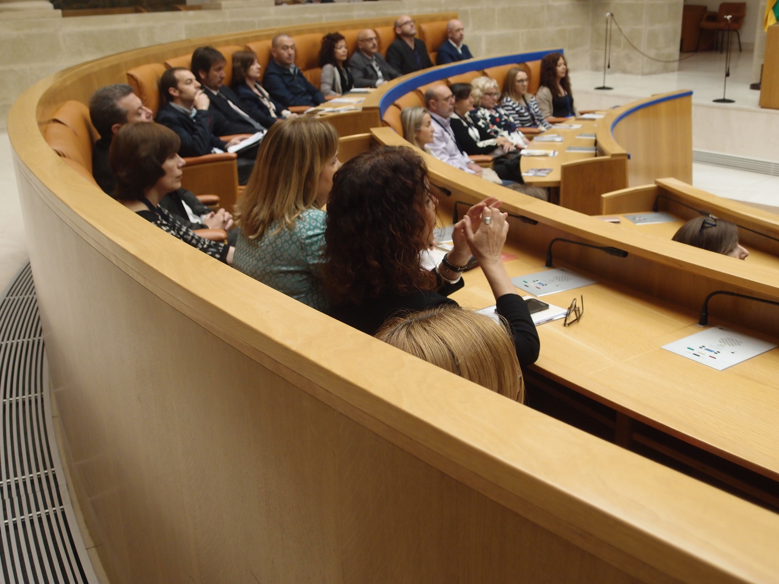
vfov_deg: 37.7
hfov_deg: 49.0
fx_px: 855
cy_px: 292
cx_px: 390
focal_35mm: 38
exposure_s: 1/80
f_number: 2
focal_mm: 8.16
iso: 200
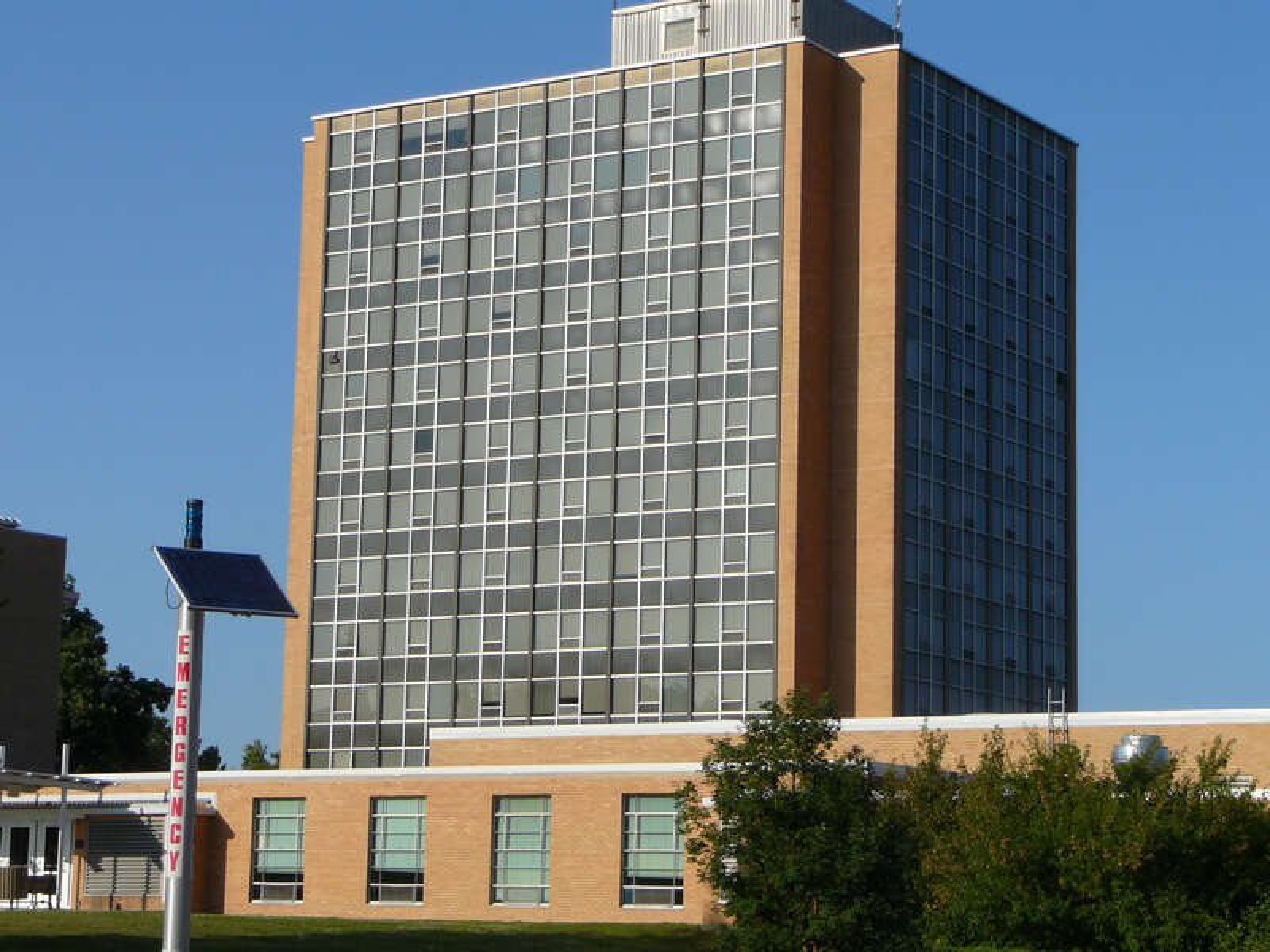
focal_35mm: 82
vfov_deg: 18.0
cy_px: 476
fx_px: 3008
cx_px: 635
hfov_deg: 23.8
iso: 80
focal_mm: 12.2
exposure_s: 1/400
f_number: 6.3
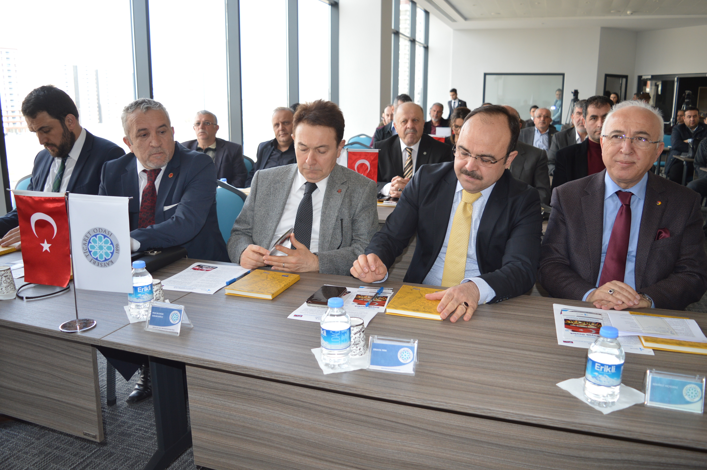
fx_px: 530
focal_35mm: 27
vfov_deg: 47.8
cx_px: 354
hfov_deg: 67.4
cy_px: 235
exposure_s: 1/200
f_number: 3.5
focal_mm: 18
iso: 280
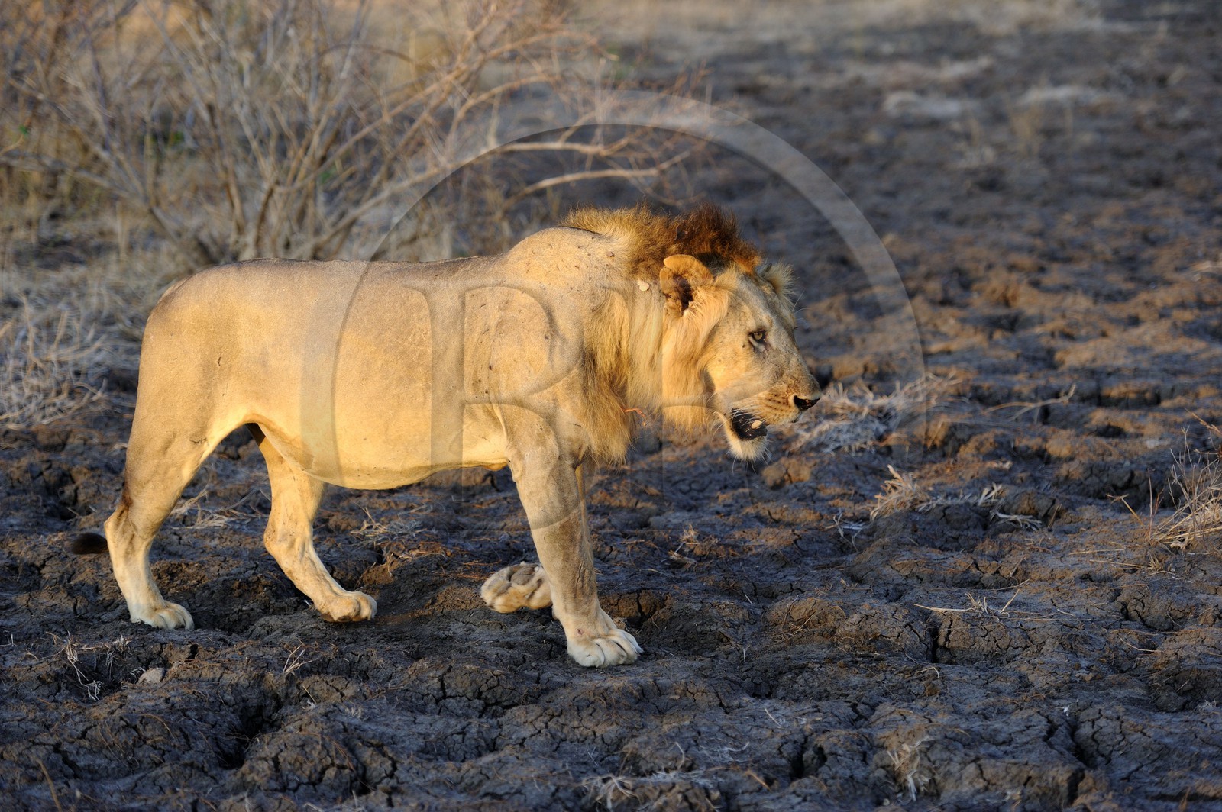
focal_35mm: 116
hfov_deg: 17.7
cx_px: 611
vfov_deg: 11.8
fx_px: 3934
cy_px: 406
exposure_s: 1/800
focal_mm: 116
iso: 640
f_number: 2.8
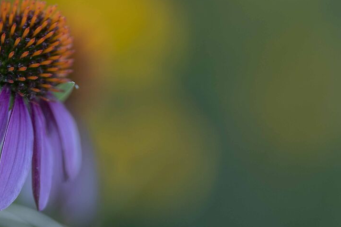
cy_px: -147
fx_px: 4292
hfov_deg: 4.5
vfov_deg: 3.0
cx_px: 82
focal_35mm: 453
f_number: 1.8
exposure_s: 1/500
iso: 100
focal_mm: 135
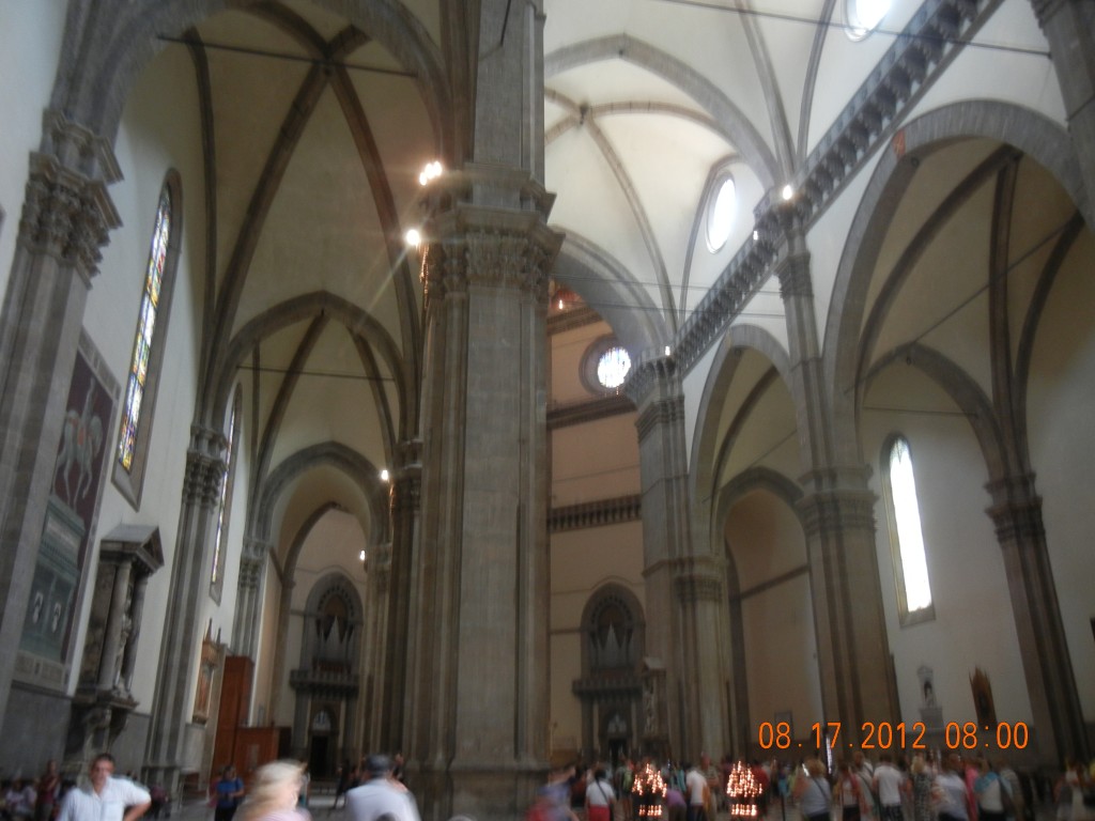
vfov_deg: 46.8
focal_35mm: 30
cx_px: 548
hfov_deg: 60.0
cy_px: 410
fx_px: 949
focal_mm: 5.4
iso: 200
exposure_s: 1/3.5
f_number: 3.5
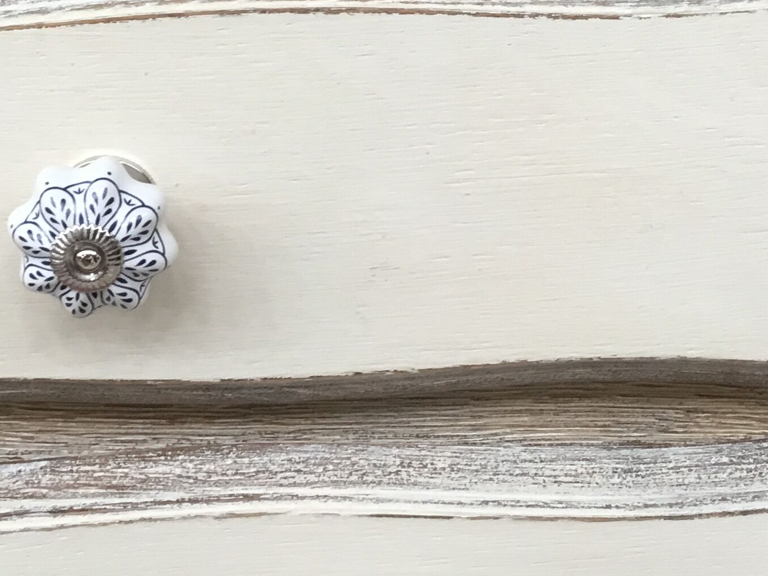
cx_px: 299
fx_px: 1664
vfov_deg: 19.5
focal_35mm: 75
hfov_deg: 25.9
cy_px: 135
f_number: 2.4
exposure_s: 1/33
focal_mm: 3.3
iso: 64
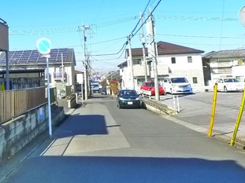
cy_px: 36
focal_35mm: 54
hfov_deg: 32.2
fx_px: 382
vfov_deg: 26.5
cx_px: -9
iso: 400
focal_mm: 5.1
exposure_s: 1/500
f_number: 4
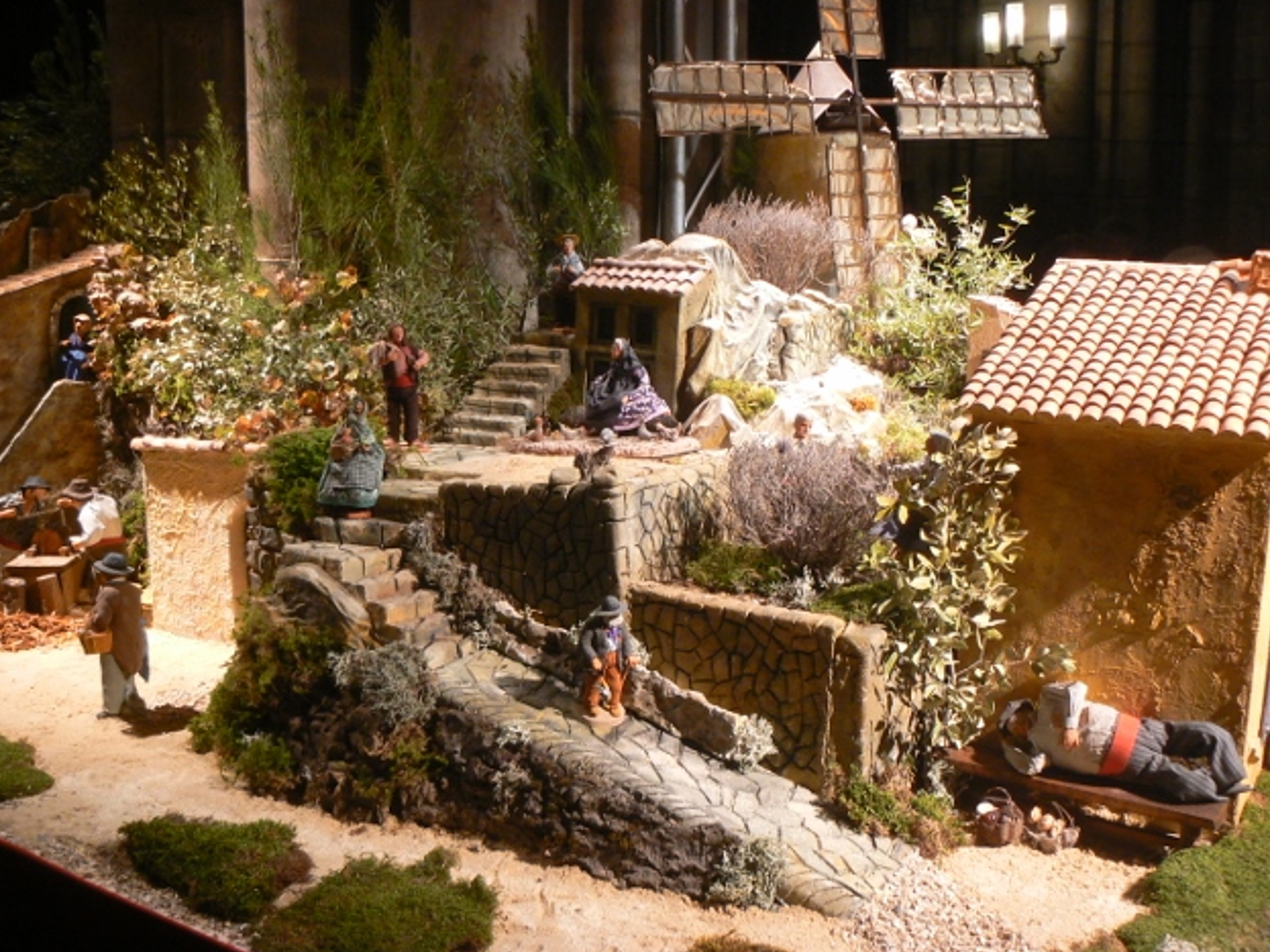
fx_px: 1357
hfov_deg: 50.1
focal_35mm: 37
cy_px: 465
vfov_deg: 38.7
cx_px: 646
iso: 200
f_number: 2.8
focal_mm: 6
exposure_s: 1/30
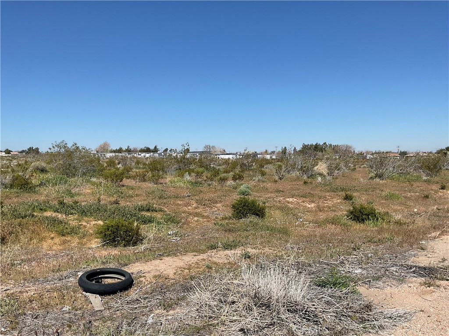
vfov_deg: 48.2
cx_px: 224
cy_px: 168
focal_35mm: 29
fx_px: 376
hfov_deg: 61.7
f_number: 1.8
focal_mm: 3
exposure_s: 1/3125
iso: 16
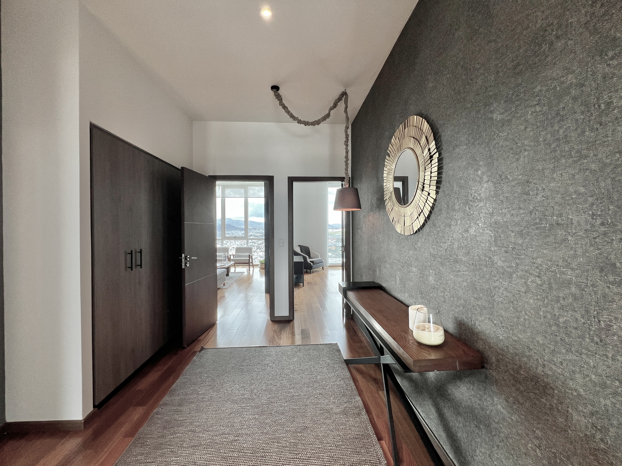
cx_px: 311
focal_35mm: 13
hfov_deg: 106.2
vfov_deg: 89.9
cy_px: 233
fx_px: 234
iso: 32
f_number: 1.8
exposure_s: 1/99
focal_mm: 1.57
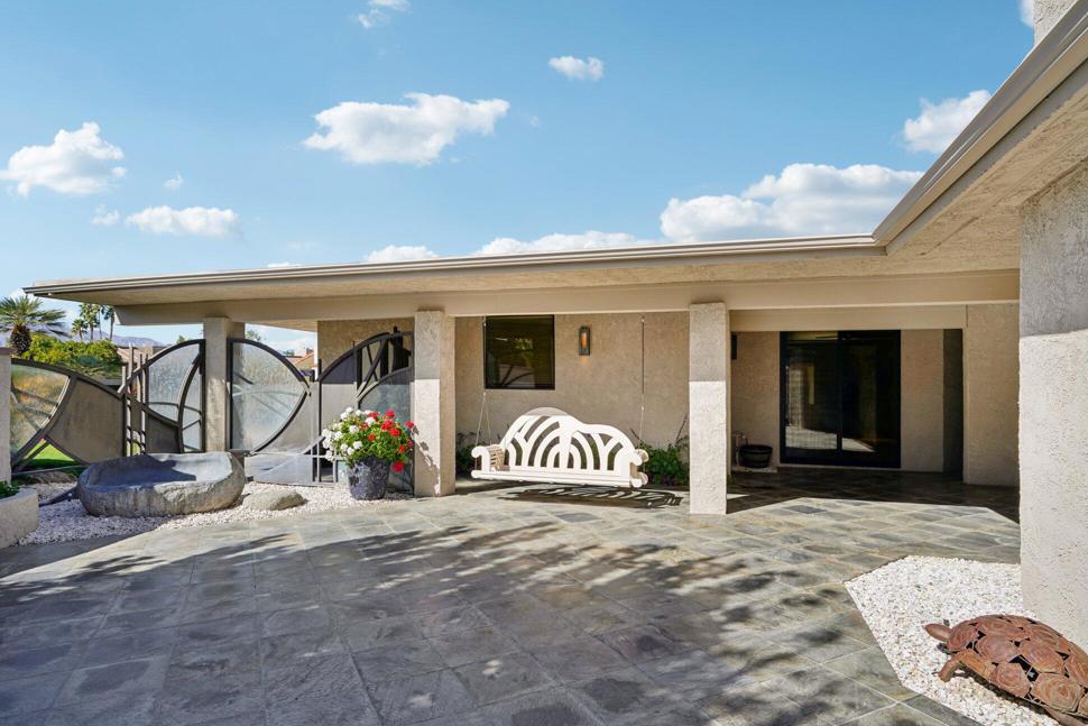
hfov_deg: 86.9
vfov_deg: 64.6
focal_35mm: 19
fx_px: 574
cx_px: 556
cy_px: 373
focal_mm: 18
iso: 100
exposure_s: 1/250
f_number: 8
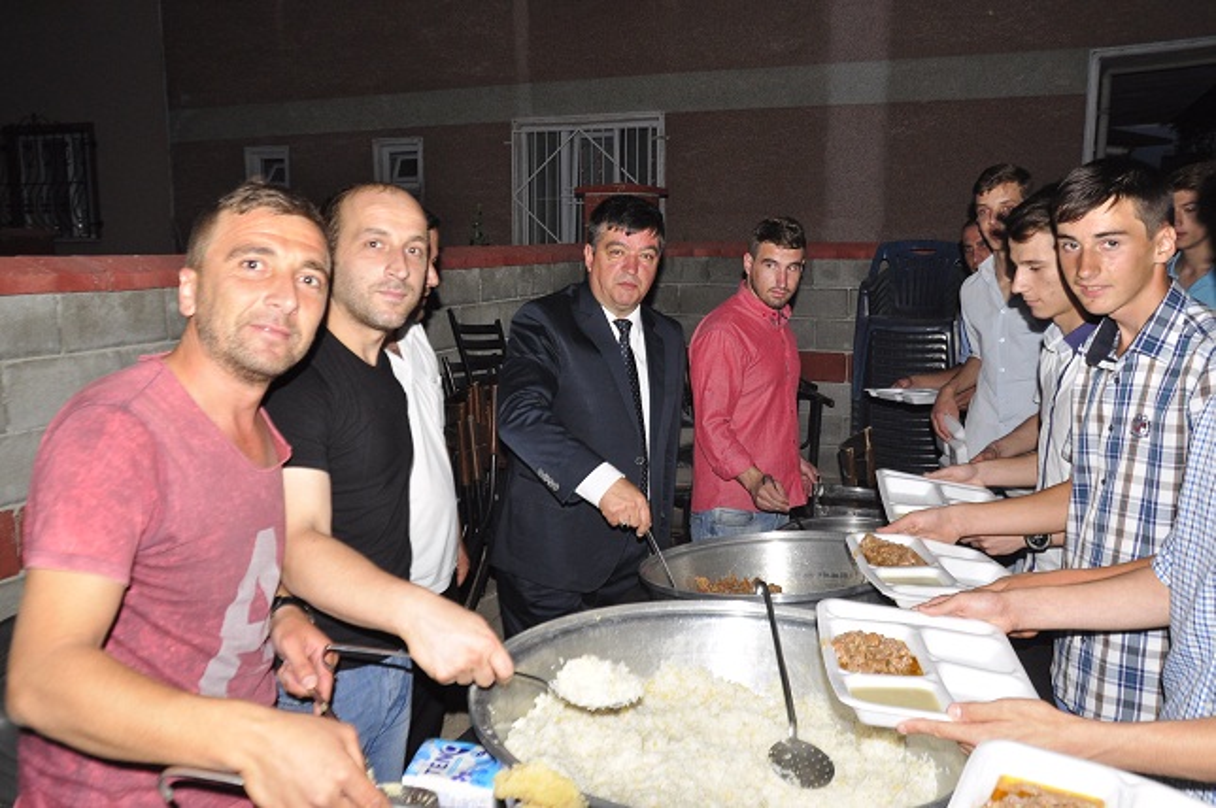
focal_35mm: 32
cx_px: 608
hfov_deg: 59.5
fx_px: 1063
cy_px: 404
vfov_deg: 41.6
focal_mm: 21
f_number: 5
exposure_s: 1/200
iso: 500
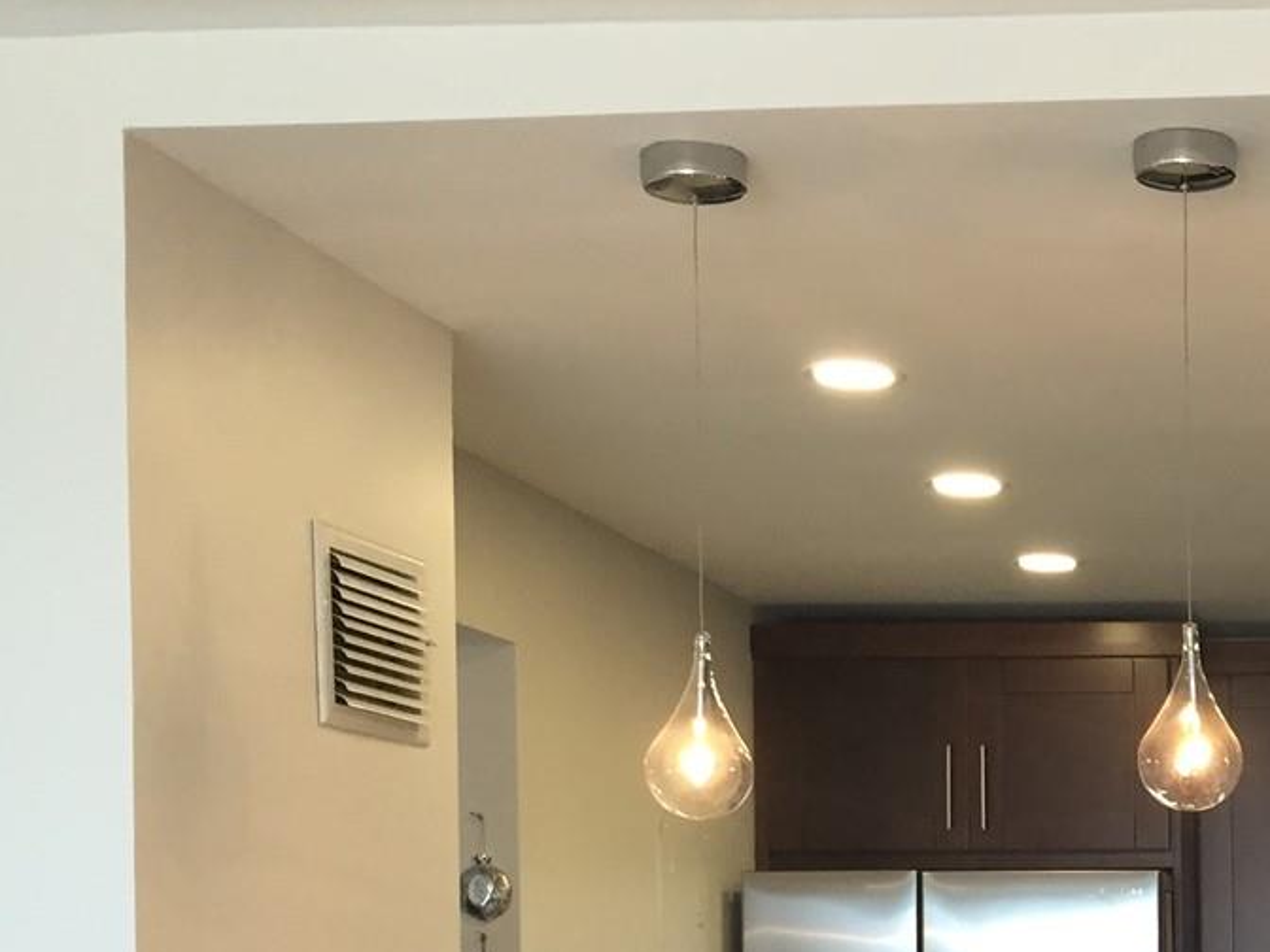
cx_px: 1406
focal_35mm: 69
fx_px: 2531
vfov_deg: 20.4
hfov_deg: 26.0
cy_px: 1039
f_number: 2.2
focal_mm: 4.15
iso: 32
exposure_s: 1/30
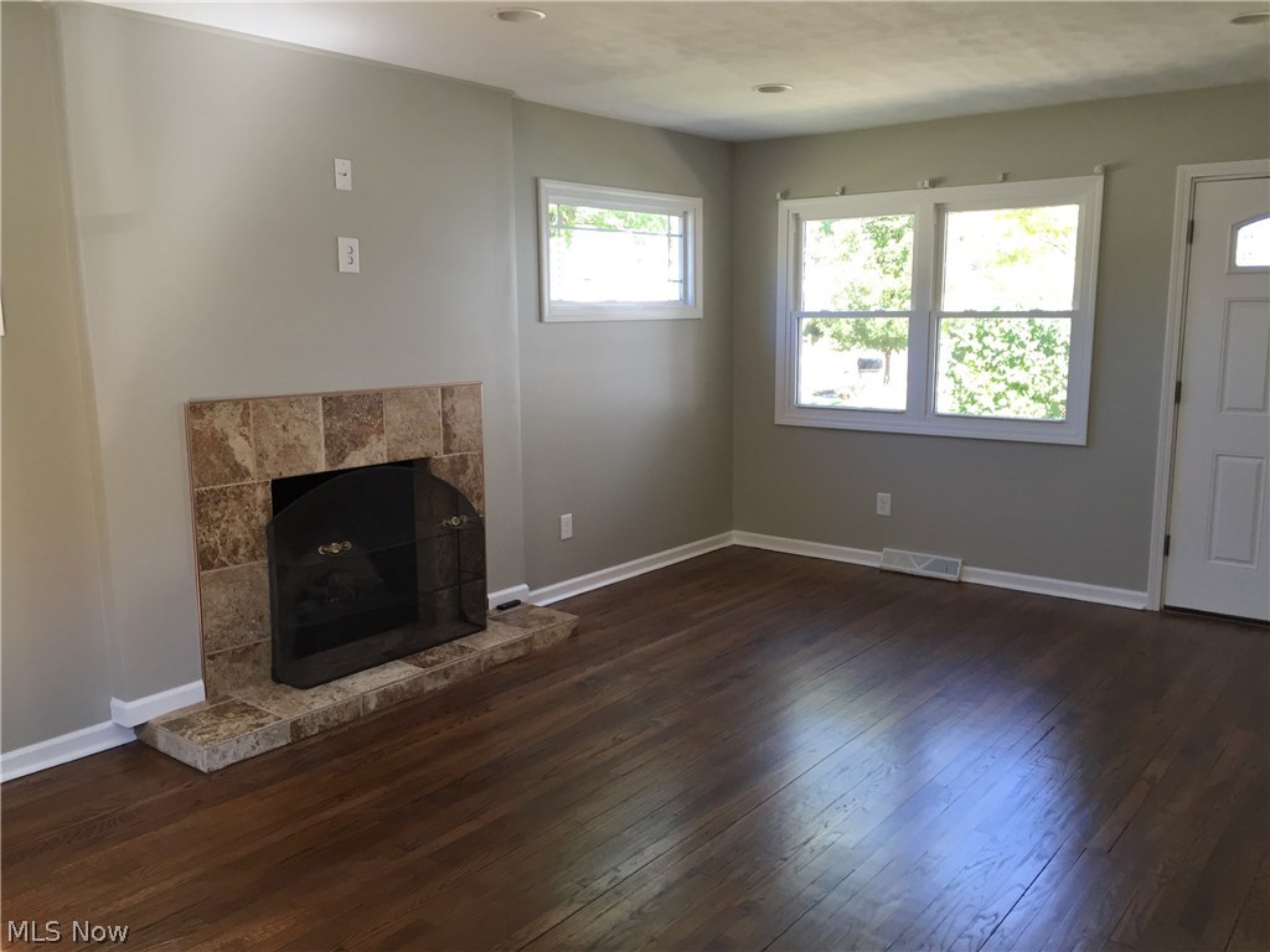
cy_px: 476
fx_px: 1064
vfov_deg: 48.2
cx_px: 635
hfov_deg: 61.7
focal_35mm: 29
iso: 32
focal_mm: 4.15
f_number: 2.2
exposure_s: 1/40
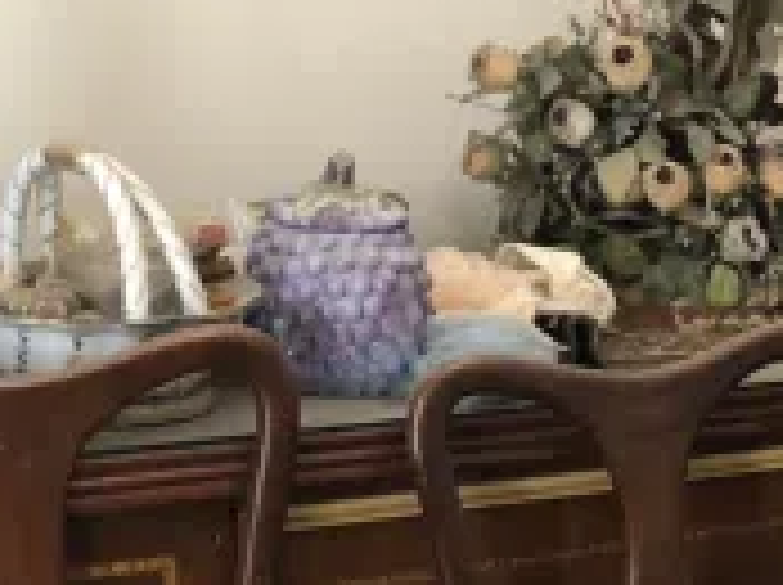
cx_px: 1004
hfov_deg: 17.9
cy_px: 828
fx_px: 2327
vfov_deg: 13.6
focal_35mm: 103
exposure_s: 1/15
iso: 80
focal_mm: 4
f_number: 1.8
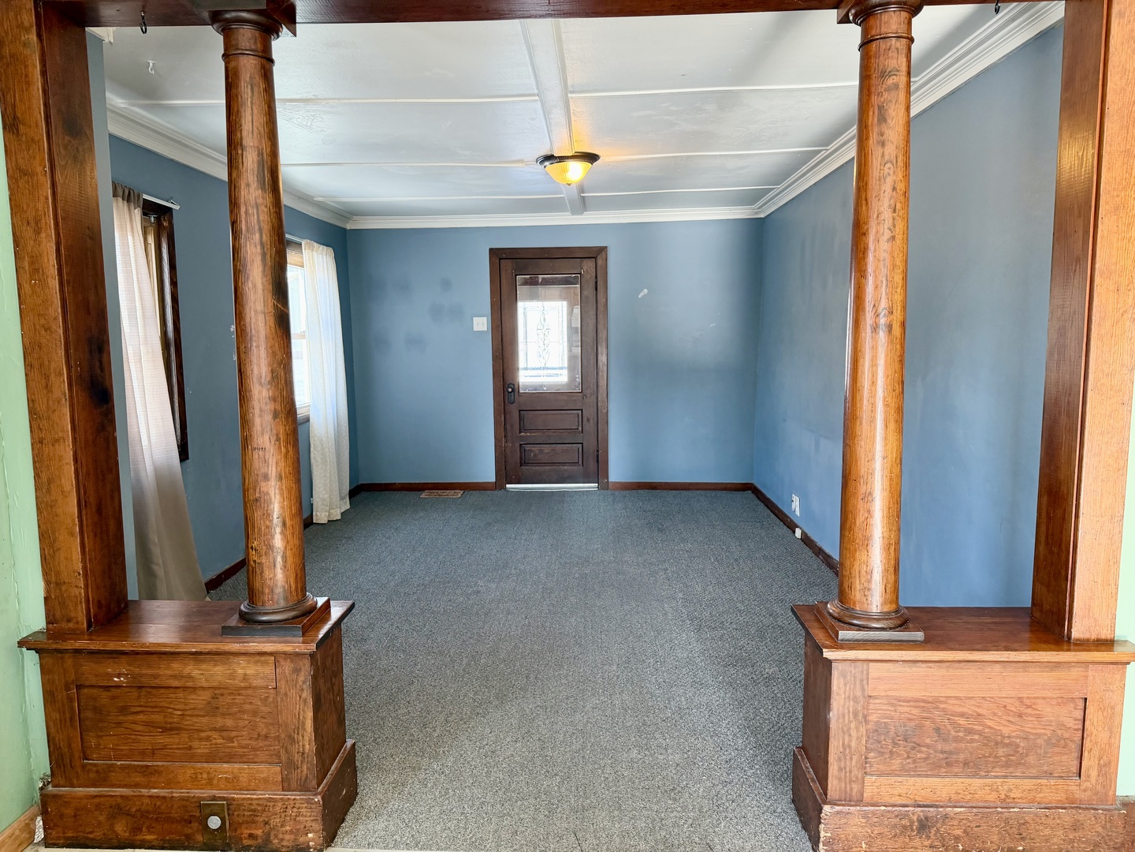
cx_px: 568
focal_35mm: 24
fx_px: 787
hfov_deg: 71.6
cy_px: 426
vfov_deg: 56.8
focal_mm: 6.76
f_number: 1.78
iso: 200
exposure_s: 1/78
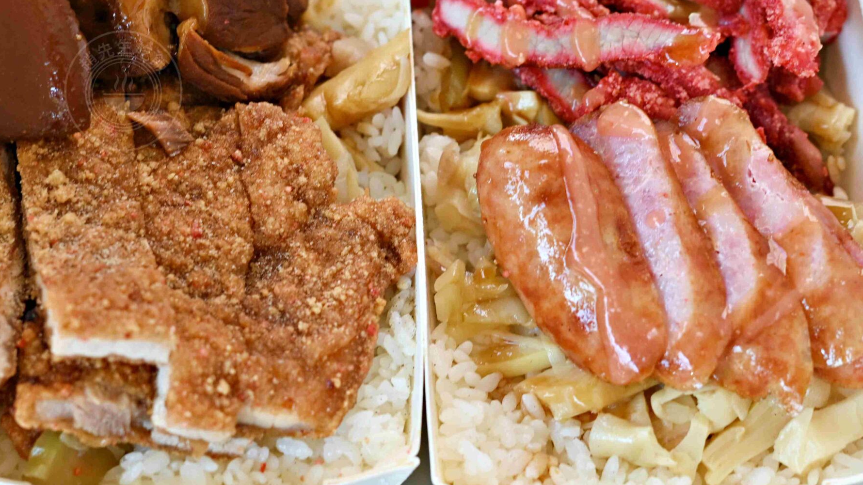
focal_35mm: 113
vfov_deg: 10.7
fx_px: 2586
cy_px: 141
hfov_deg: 18.9
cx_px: 367
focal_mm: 50
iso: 200
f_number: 3.2
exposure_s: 1/200
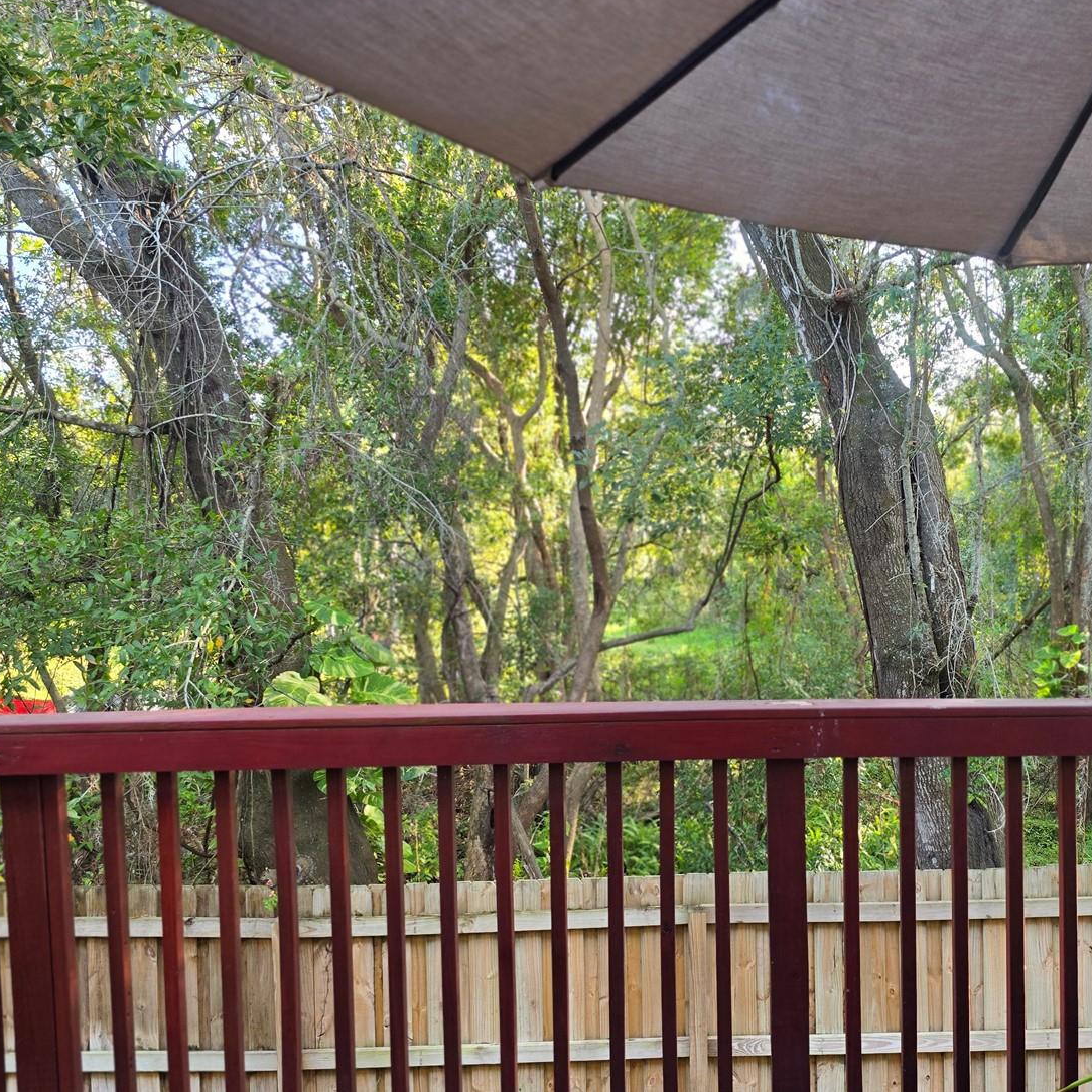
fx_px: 1071
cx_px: 744
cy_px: 594
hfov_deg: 52.8
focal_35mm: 30
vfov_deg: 54.0
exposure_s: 1/120
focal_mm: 6.3
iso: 64
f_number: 1.7
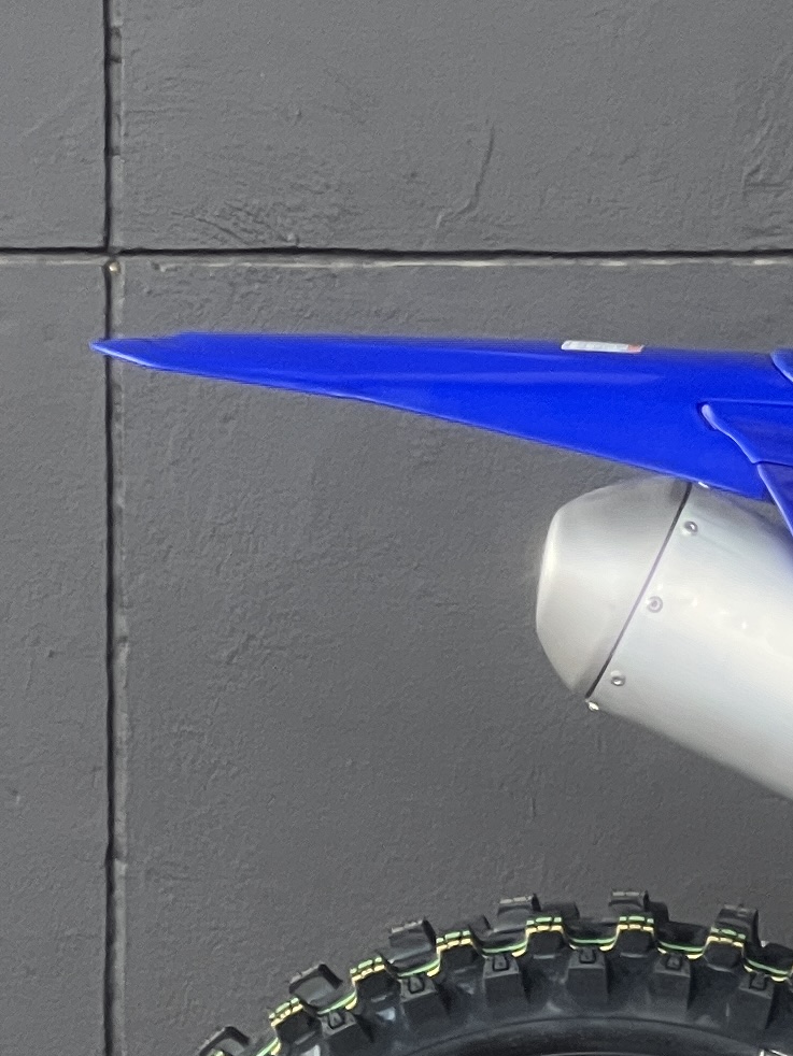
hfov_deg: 4.6
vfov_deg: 6.3
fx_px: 9648
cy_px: 879
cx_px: 1851
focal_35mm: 316
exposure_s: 1/99
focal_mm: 9
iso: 80
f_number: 2.8
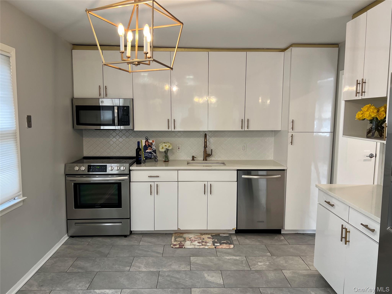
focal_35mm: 26
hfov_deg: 67.3
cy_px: 147
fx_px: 294
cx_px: 196
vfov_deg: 53.1
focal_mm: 5.7
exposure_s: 1/120
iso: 125
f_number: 1.5
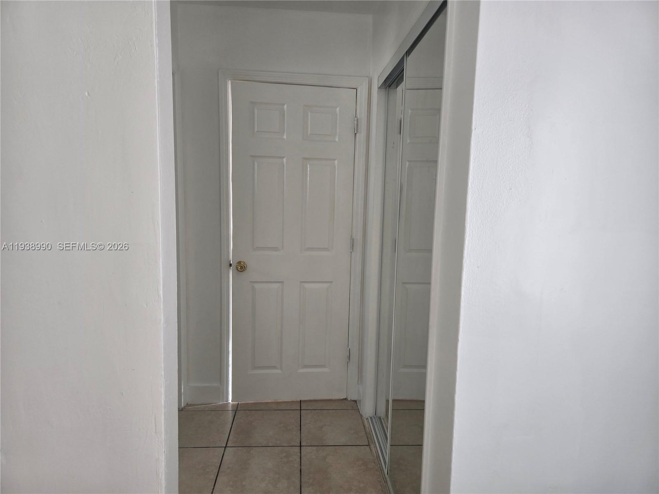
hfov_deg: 73.9
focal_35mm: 23
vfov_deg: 58.9
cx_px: 330
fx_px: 438
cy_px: 247
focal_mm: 5.4
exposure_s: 1/120
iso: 40
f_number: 1.8
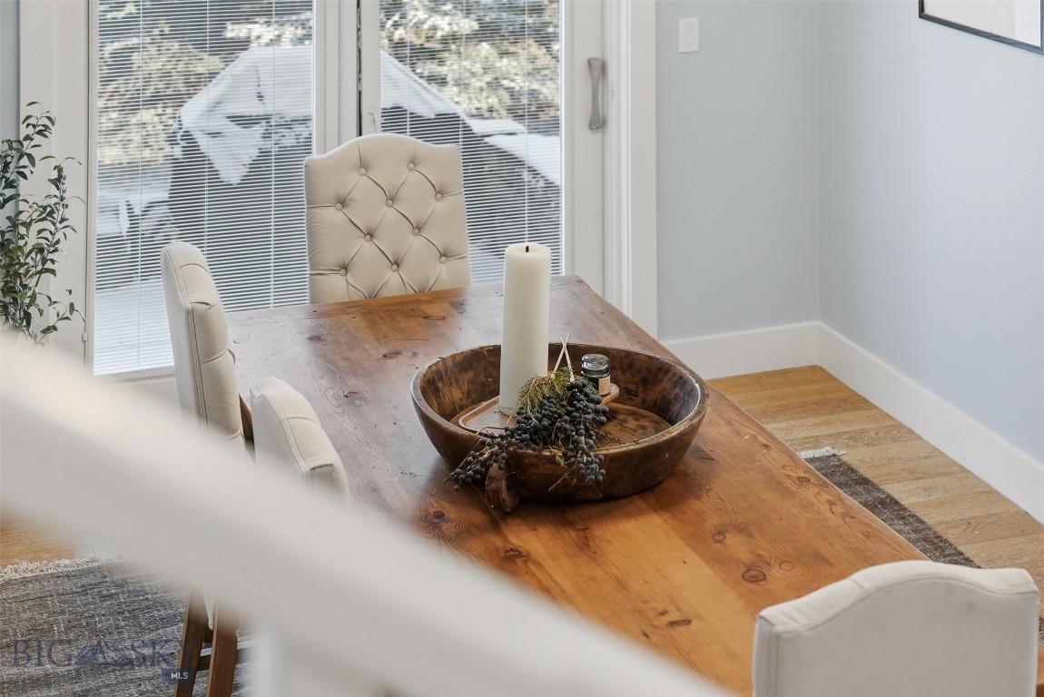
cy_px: 348
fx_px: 2031
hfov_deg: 28.8
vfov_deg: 19.5
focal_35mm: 70
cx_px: 522
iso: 1250
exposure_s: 1/400
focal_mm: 70
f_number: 5
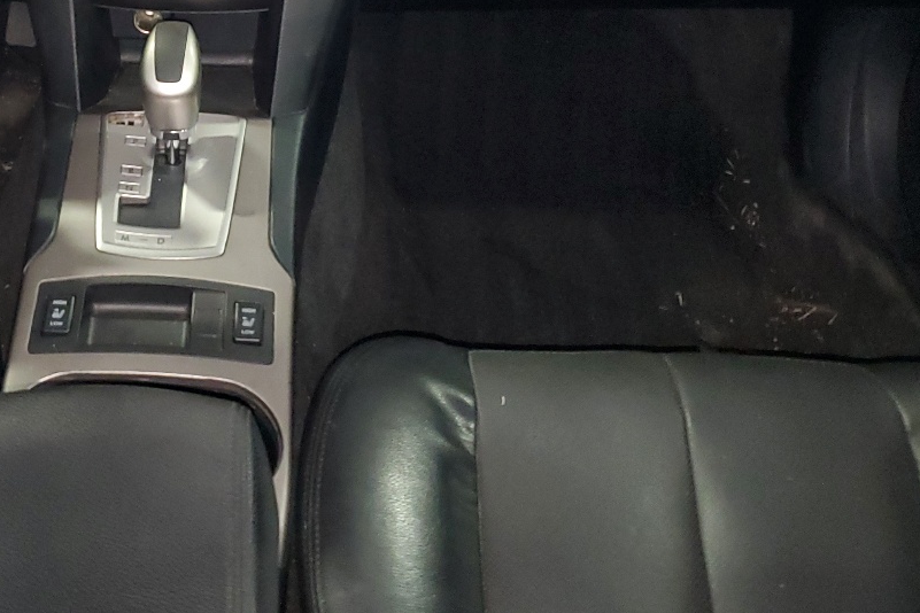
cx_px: 152
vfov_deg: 24.7
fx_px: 1380
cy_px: 142
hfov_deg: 35.4
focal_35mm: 54
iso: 314
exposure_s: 1/15
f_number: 1.5
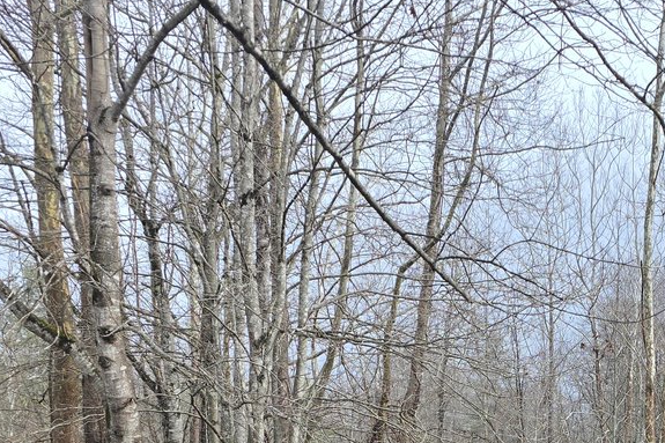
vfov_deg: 19.2
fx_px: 1163
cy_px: 643
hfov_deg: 30.9
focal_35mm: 63
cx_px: 550
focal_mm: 6.3
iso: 12
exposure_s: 1/208
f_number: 1.7
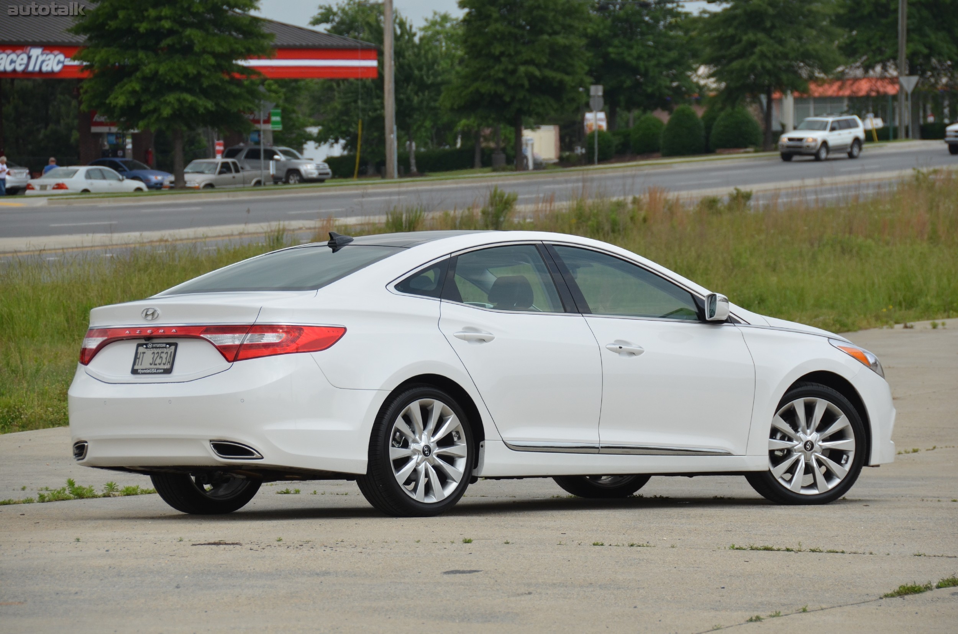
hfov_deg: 11.4
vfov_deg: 7.6
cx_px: 479
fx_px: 4780
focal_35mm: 180
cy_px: 317
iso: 400
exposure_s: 1/1600
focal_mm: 120
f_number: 6.3
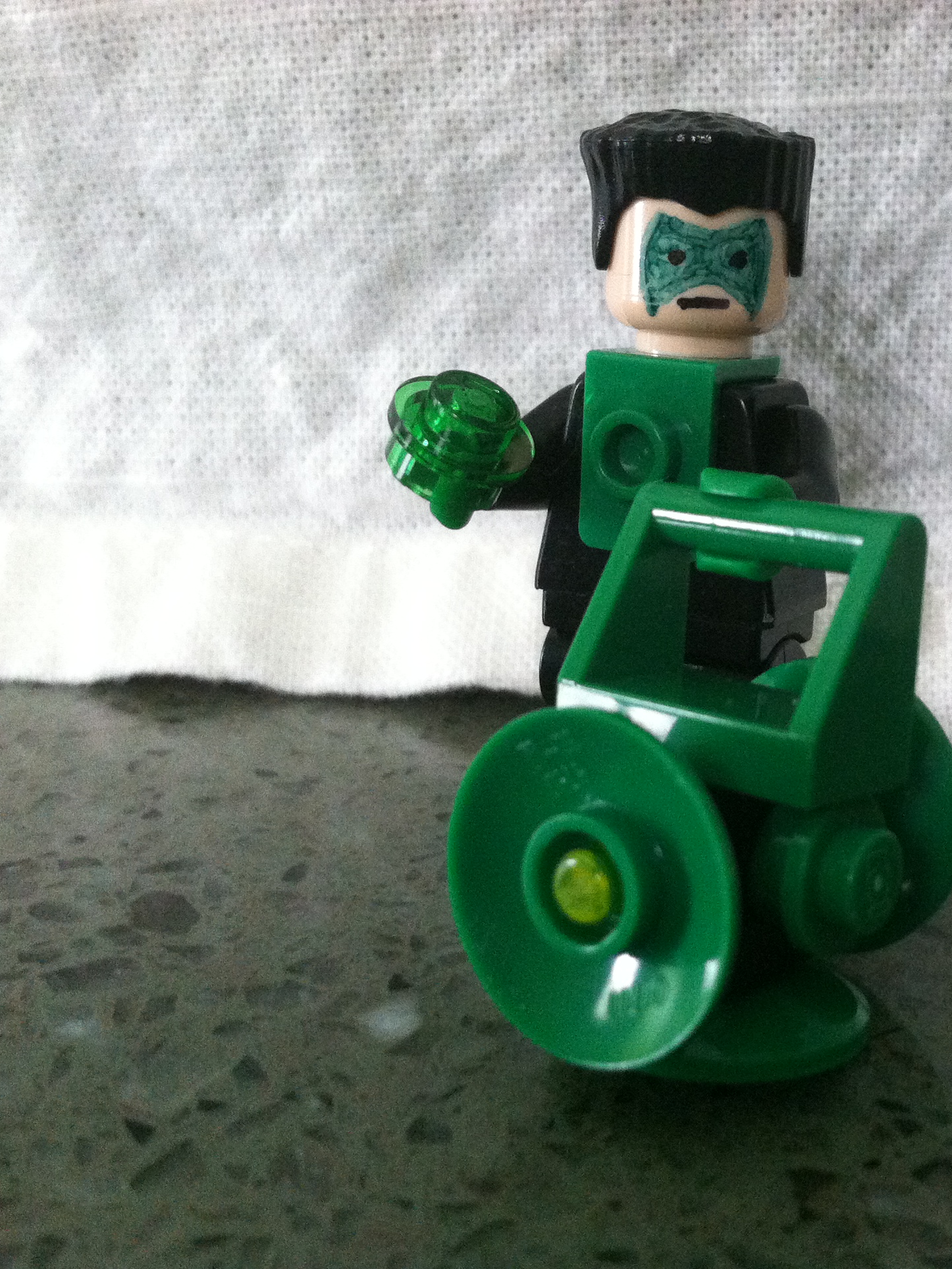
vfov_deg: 40.4
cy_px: 637
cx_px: 696
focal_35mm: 47
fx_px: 1723
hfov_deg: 30.4
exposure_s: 1/15
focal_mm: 3.85
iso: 320
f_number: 2.8
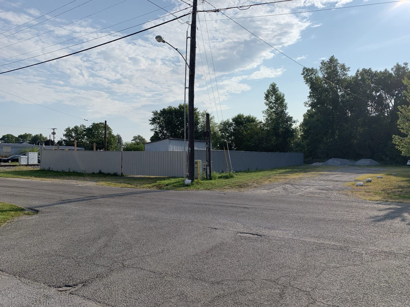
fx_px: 308
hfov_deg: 67.3
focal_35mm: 26
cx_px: 205
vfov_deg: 53.1
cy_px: 154
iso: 25
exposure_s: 1/4902
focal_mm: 4.25
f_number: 1.8
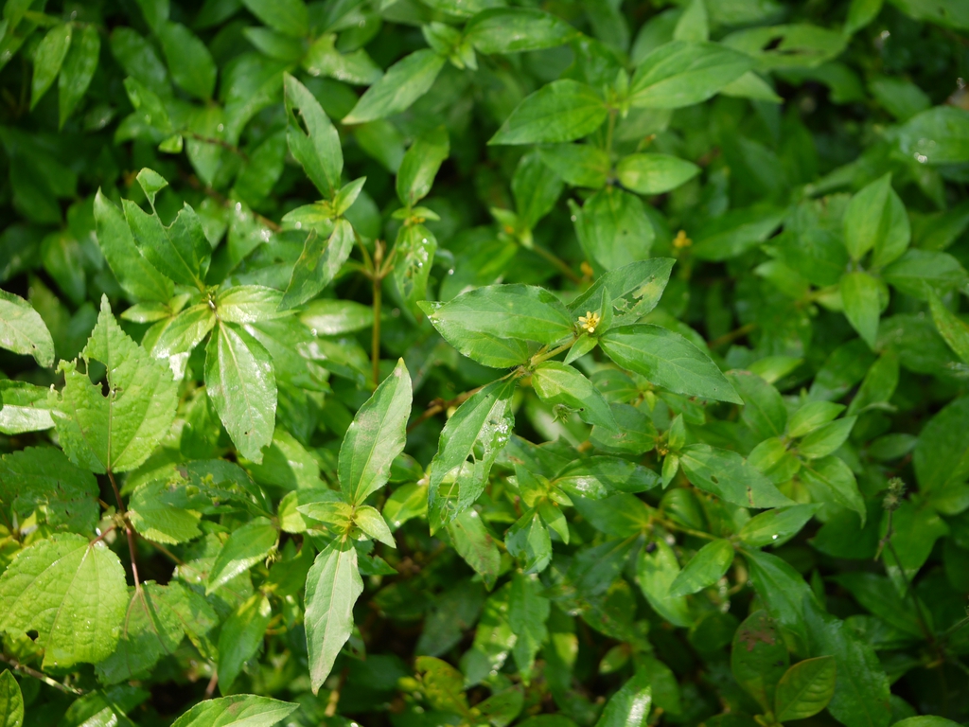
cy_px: 364
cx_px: 484
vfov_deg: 16.4
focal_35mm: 90
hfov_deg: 21.8
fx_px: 2519
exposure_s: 1/200
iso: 100
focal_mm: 45
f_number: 2.8
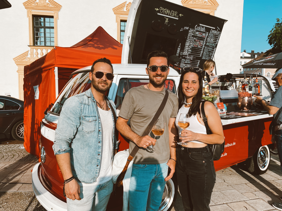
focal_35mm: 26
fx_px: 212
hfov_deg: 67.3
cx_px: 141
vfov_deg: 53.1
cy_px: 106
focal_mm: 4.25
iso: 32
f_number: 1.8
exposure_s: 1/2571
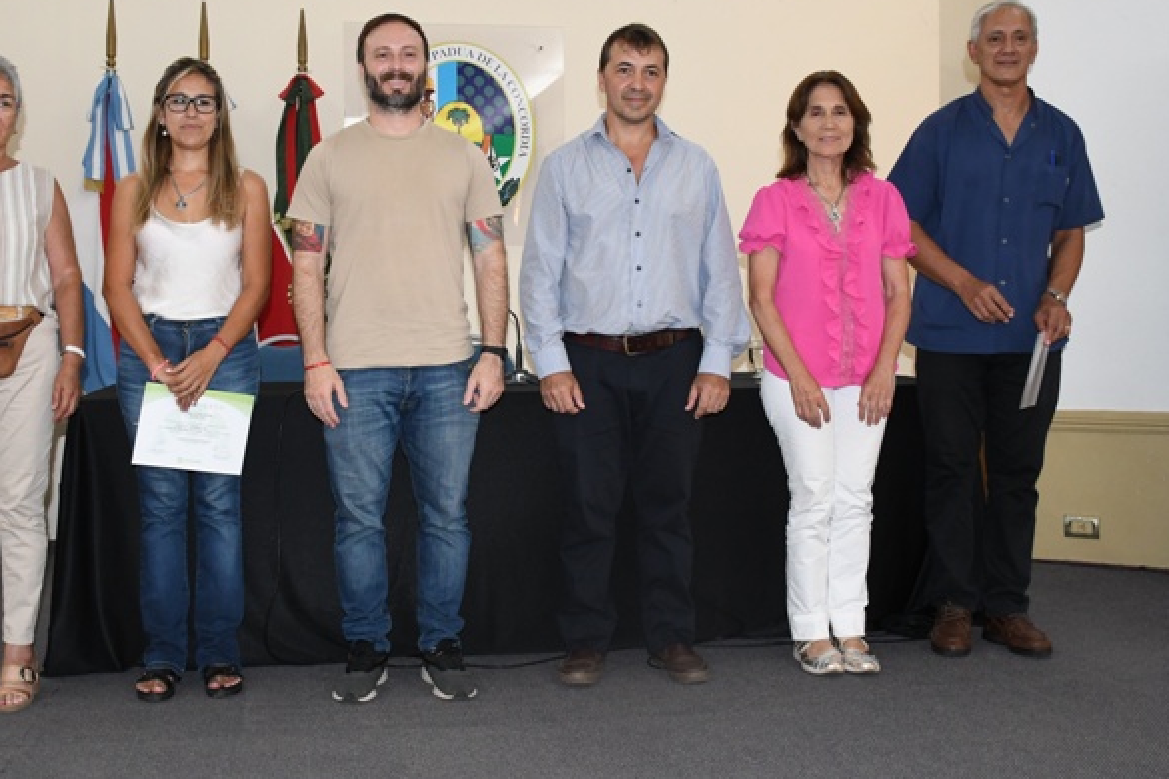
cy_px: 343
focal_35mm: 41
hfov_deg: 47.3
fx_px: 1331
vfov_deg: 32.6
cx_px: 508
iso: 1600
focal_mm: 20
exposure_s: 1/100
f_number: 3.5
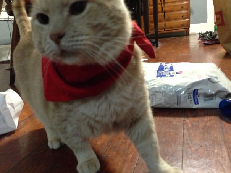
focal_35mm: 33
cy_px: 86
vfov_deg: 42.9
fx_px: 220
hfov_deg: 55.4
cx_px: 116
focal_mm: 4.13
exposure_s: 1/15
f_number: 2.4
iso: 500
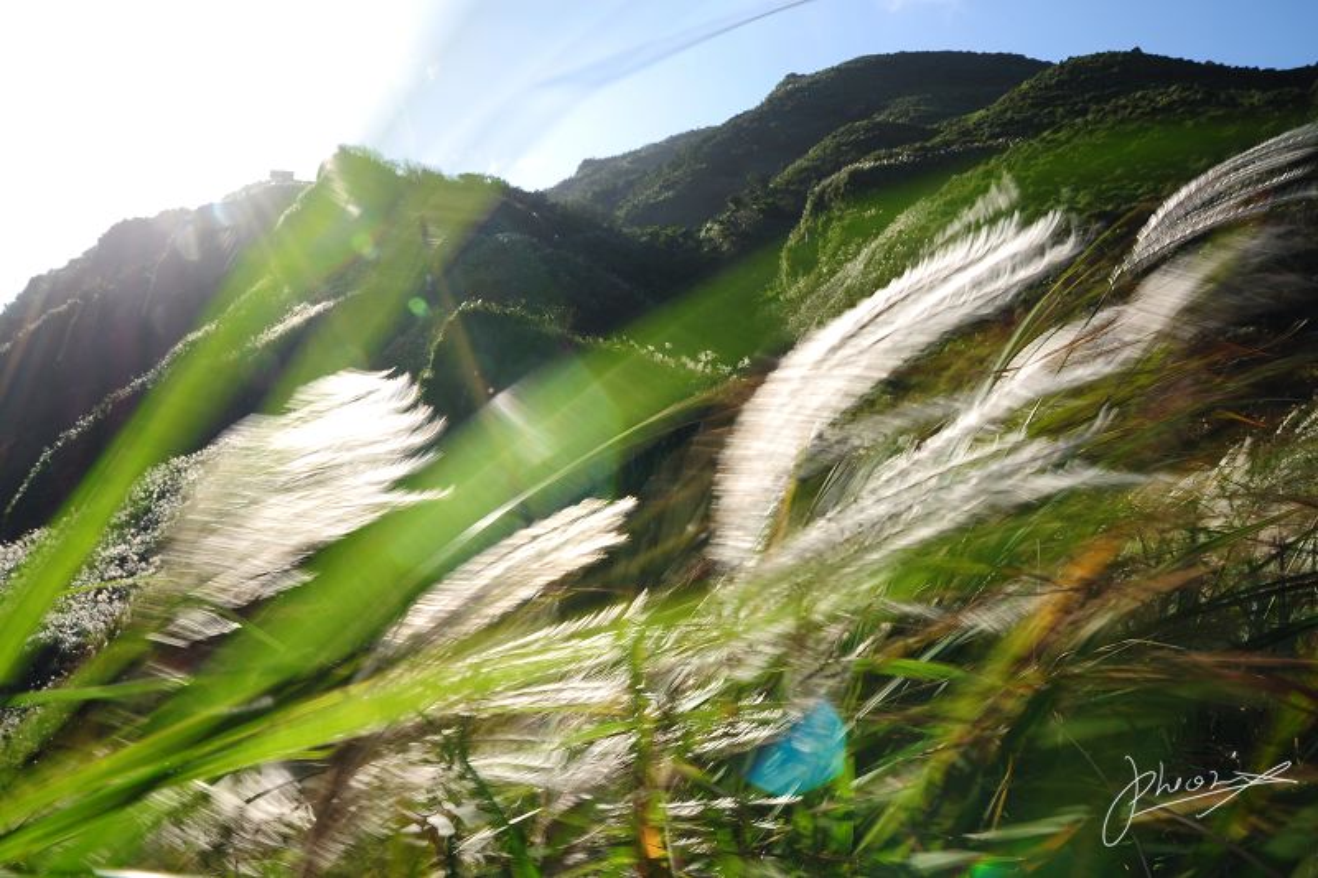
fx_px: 933
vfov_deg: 50.4
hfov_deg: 70.4
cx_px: 659
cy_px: 439
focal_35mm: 26
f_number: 16
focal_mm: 17
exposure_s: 1/20
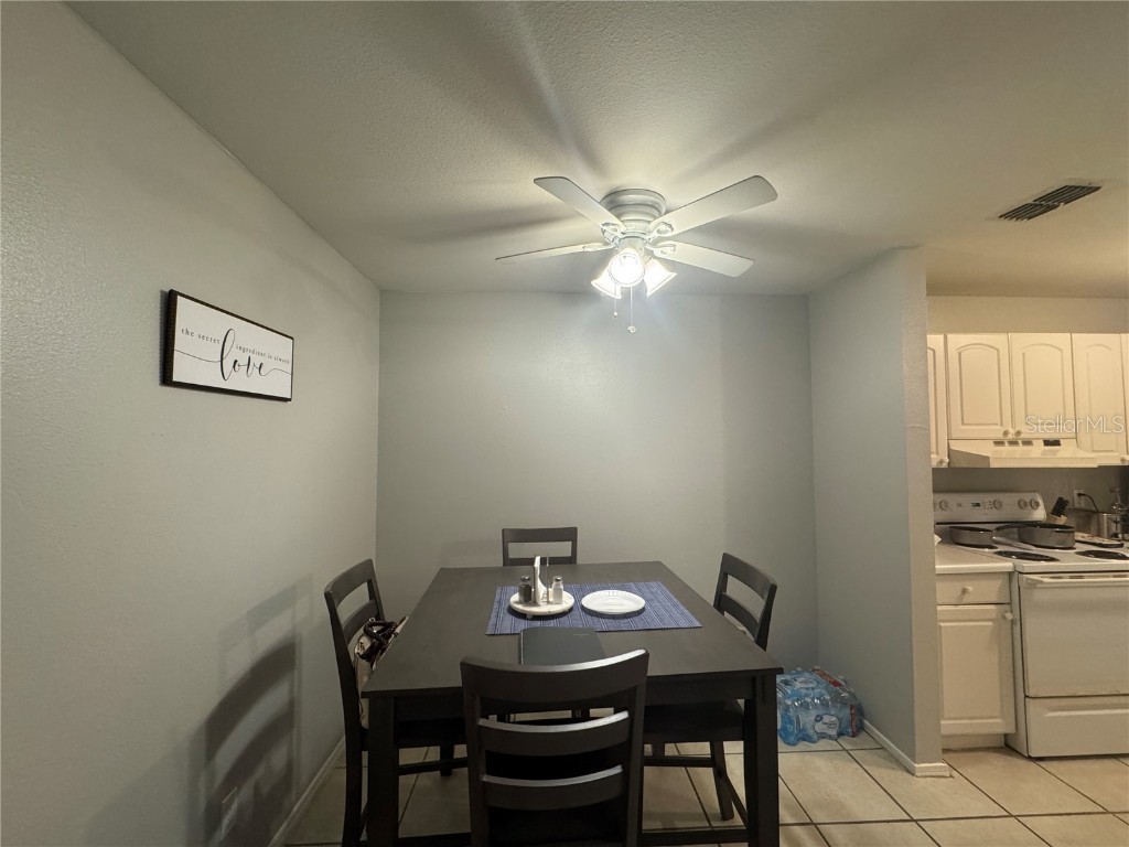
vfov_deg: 85.7
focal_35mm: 14
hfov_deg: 102.1
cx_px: 564
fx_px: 457
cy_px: 424
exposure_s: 1/60
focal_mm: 2.22
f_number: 2.2
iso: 320
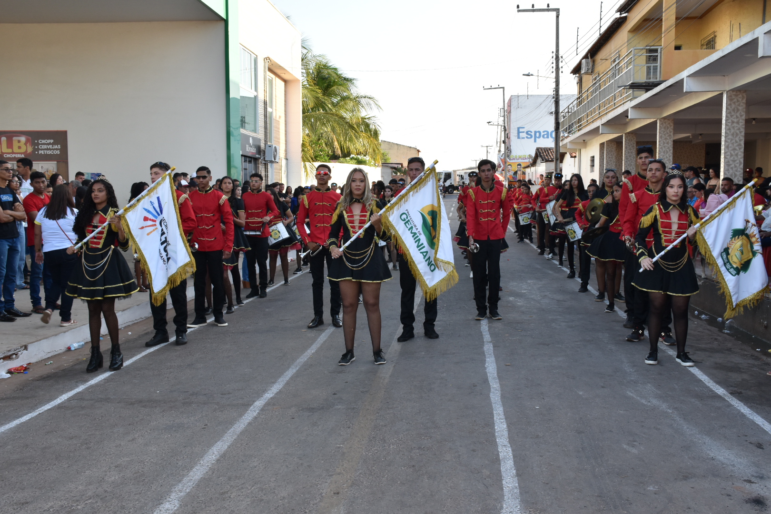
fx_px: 771
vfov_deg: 36.9
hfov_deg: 53.1
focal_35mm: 36
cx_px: 386
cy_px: 257
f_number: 11
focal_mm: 24
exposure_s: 1/100
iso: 400
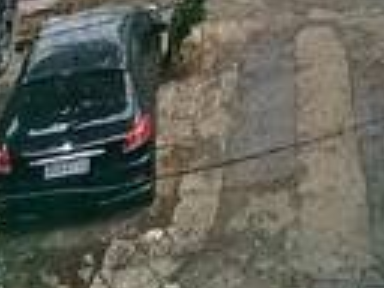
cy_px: -342
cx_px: 354
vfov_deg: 16.1
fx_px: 677
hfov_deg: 30.2
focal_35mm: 61
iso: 64
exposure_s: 1/120
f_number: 2.2
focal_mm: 1.42
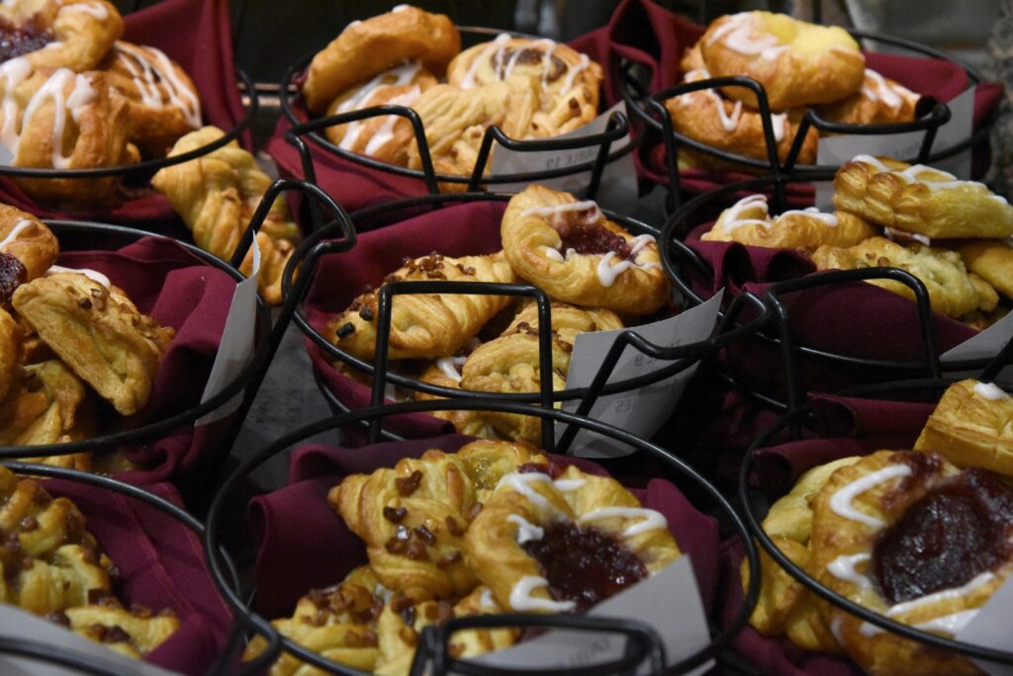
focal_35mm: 82
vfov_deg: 16.7
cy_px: 338
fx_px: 2309
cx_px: 506
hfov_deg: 24.7
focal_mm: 82
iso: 8000
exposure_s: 1/125
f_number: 9
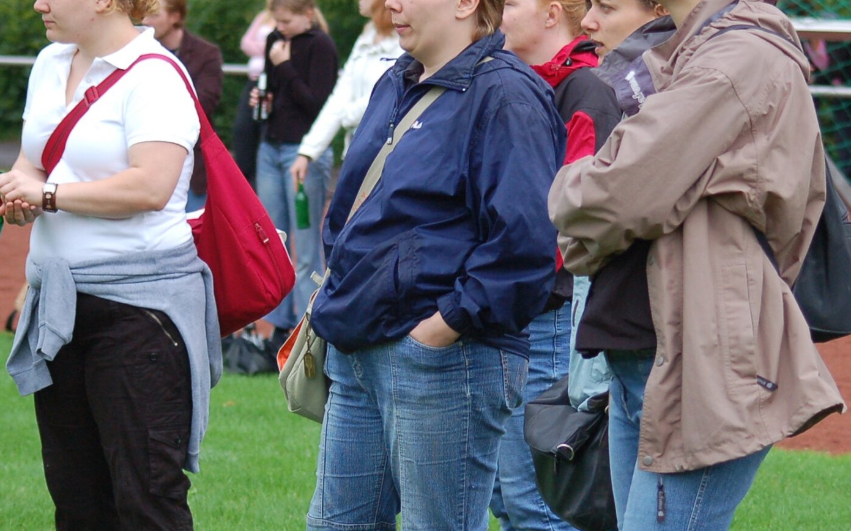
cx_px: 496
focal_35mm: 169
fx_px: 3919
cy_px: 307
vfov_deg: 7.8
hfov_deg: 12.4
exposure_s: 1/500
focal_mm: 70
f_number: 4
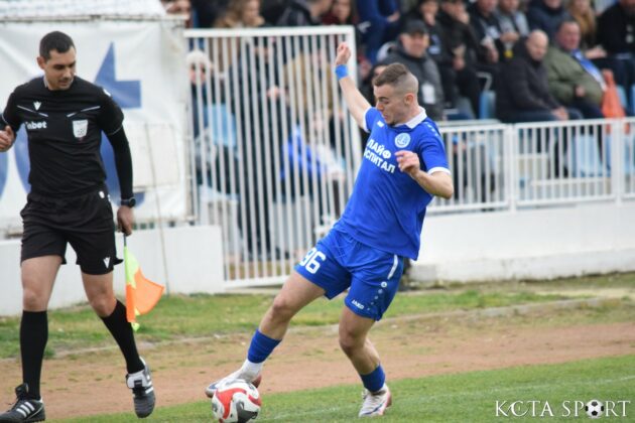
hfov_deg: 5.1
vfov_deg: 3.4
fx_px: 7143
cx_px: 318
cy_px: 212
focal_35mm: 405
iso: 1600
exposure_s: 1/800
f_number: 5.6
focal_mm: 270
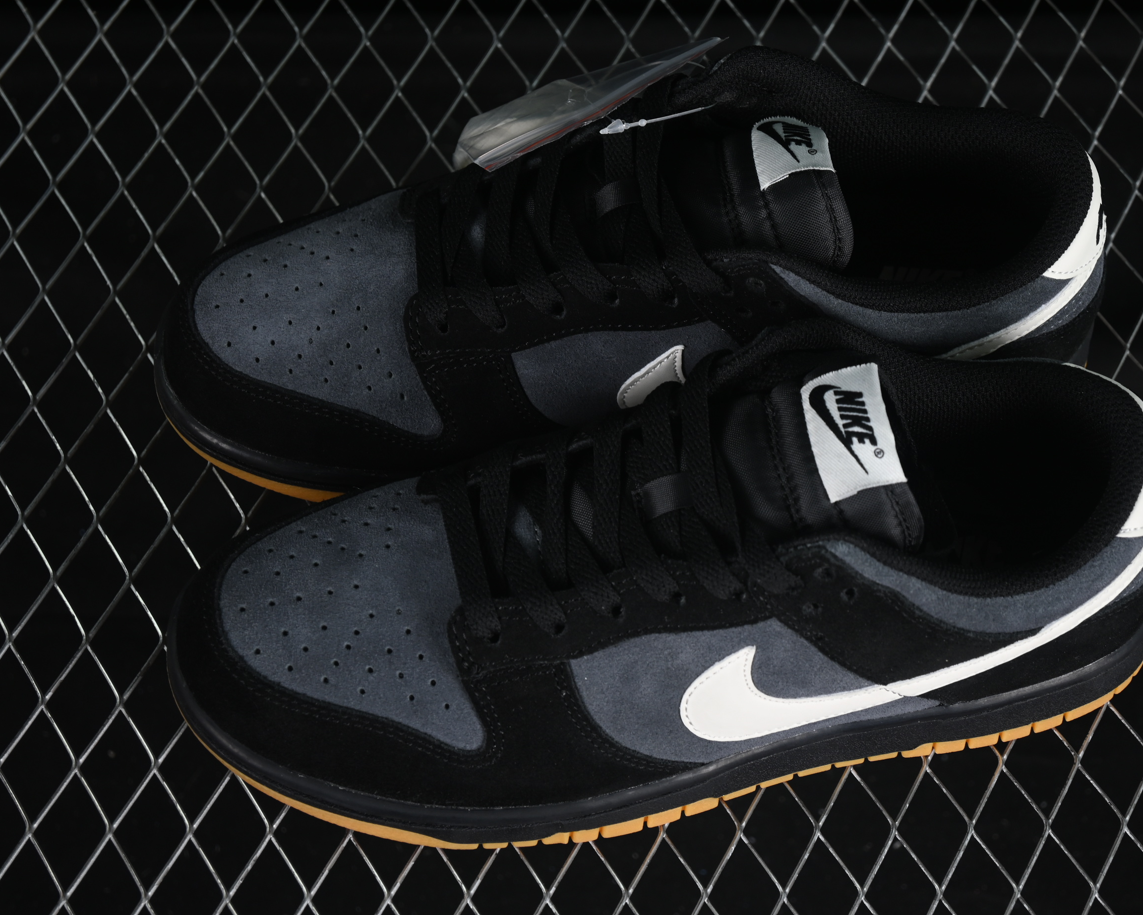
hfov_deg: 22.5
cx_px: 664
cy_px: 455
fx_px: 2875
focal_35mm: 85
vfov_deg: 18.1
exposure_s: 1/40
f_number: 6.3
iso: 160
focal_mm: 50
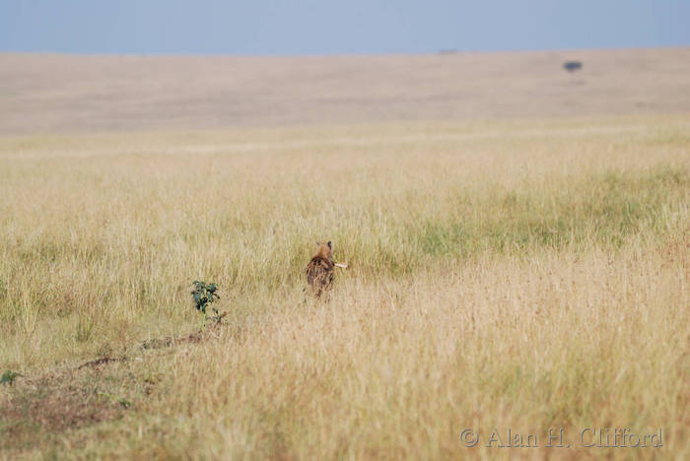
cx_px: 345
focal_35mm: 600
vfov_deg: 2.3
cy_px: 230
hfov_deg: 3.4
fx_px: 11509
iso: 100
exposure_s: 1/400
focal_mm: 400
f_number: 6.3
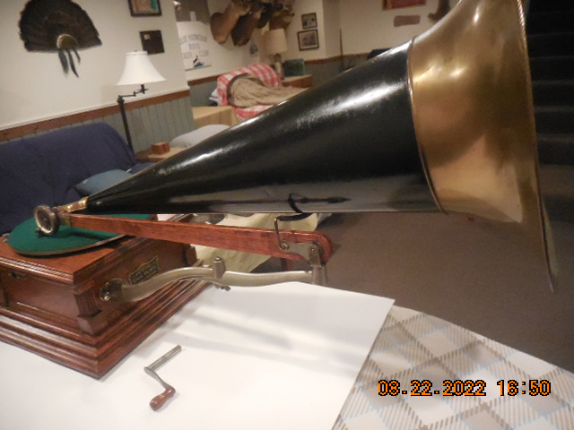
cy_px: 215
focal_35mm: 25
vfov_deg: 54.9
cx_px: 287
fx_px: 415
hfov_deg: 69.4
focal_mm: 4.5
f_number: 3.7
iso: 1600
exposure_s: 1/30
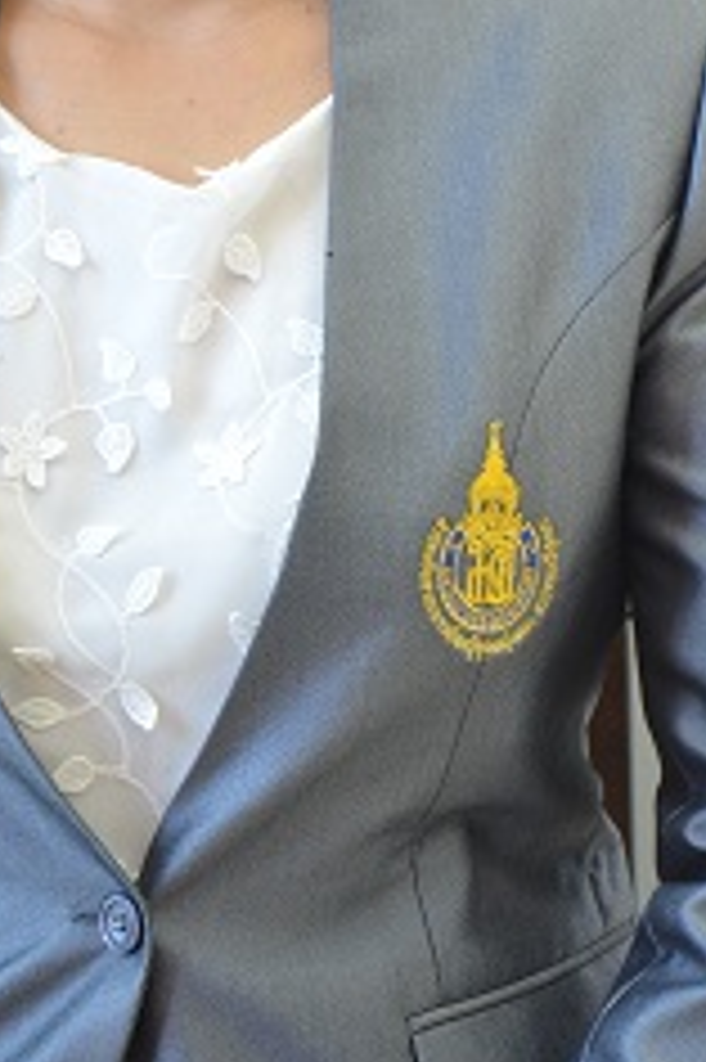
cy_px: 72
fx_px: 5921
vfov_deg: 10.2
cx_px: 108
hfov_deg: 6.8
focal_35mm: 201
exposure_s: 1/30
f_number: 5.3
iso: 400
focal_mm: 70
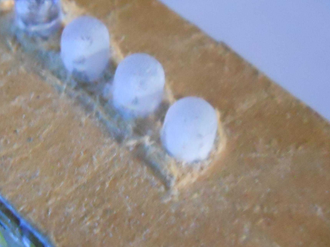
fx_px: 744
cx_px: 83
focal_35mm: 78
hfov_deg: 24.7
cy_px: 118
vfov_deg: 18.9
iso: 800
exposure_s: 1/3
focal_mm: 6.72
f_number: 3.1
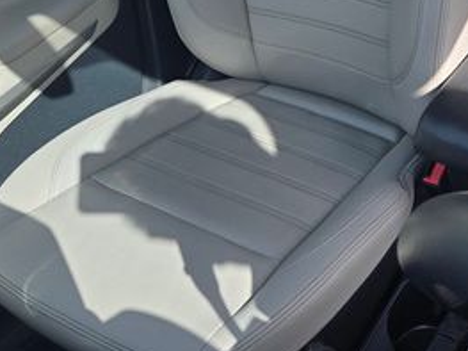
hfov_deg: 32.8
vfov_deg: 24.7
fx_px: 757
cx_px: 409
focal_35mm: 56
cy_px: -11
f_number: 1.8
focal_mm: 5.4
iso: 80
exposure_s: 1/1824
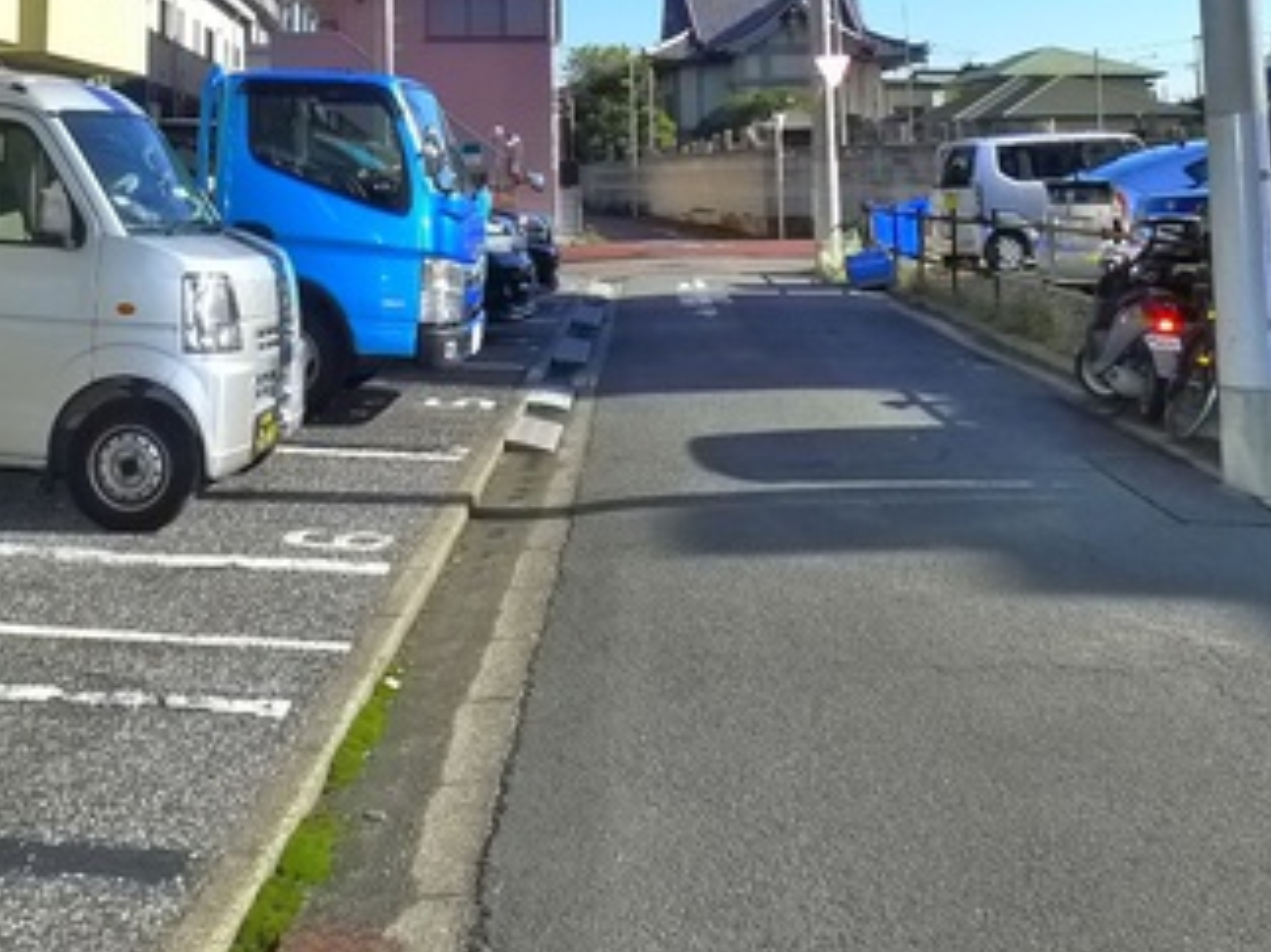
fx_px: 1909
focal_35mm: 52
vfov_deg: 26.5
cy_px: -2
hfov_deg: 36.6
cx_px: 453
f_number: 4
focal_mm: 5.1
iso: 400
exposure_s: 1/640
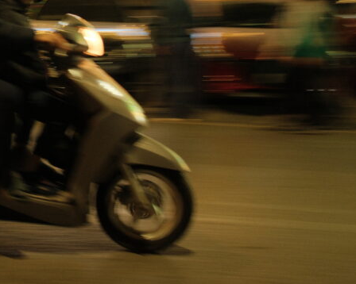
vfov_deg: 20.5
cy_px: 23
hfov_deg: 24.3
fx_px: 769
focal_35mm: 73
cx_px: -40
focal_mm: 22.4
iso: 500
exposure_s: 1/30
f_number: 2.8
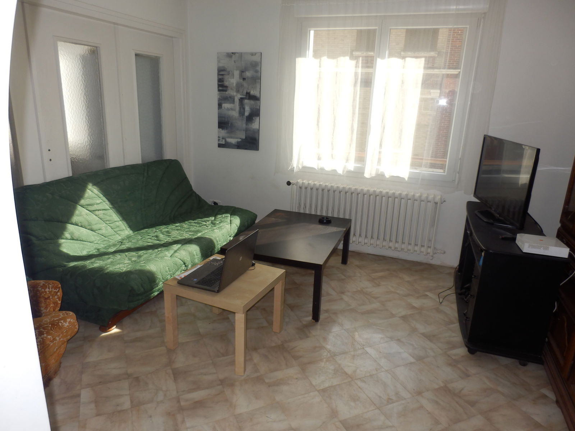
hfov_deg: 71.6
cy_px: 216
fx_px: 399
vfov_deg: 56.8
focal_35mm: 24
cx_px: 288
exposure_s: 1/200
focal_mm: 4.2
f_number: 3
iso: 80
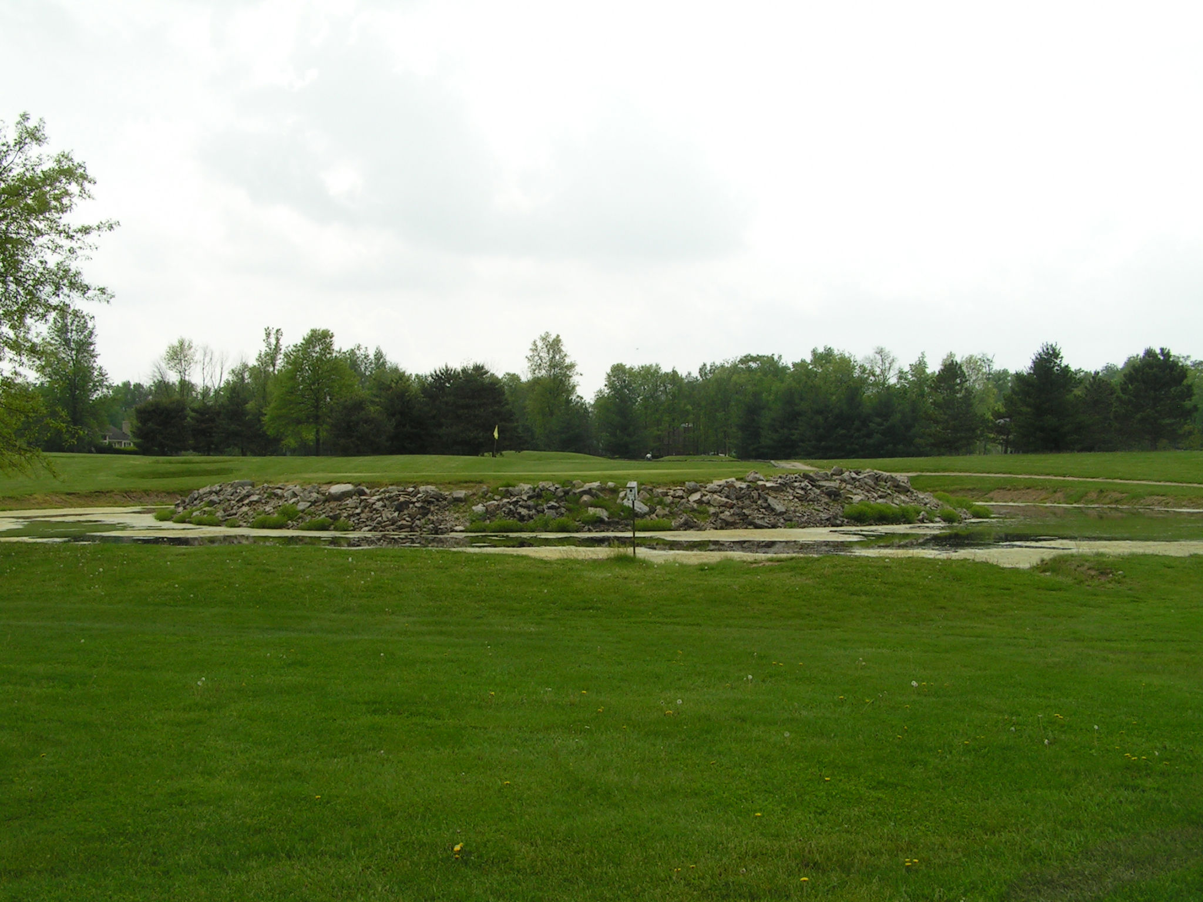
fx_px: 1321
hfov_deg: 49.0
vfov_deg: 37.7
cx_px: 602
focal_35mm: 38
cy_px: 451
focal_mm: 6.3
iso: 50
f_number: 5.6
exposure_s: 1/400
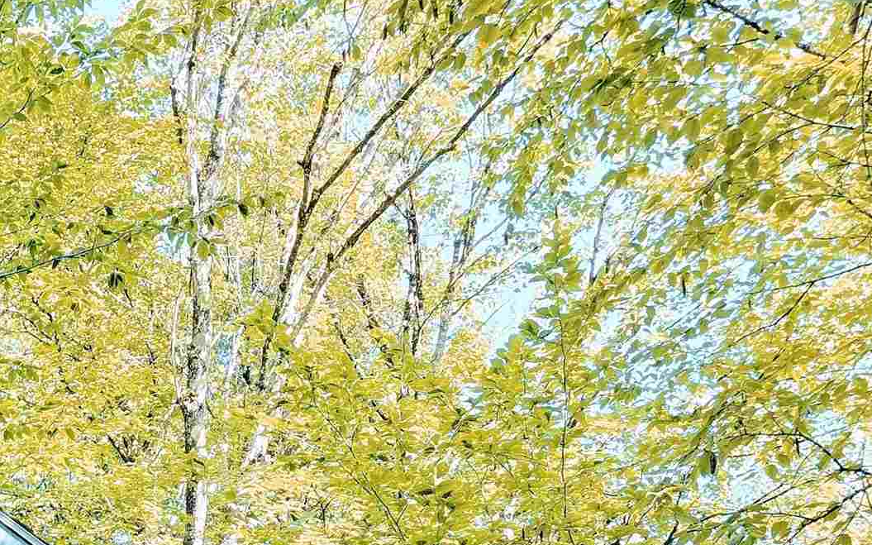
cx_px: -173
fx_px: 1687
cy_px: 948
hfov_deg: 25.9
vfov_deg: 15.9
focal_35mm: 71
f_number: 1.7
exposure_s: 1/180
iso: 64
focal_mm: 6.3
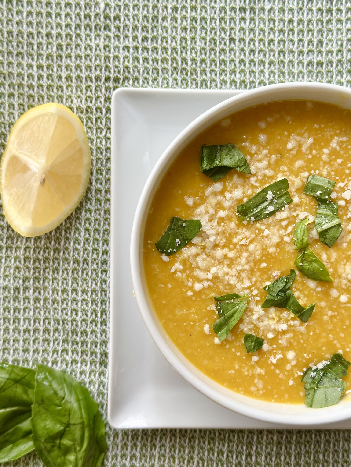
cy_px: 234
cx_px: 176
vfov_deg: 39.7
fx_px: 649
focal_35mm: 48
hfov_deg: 30.3
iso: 160
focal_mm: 6.86
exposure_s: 1/120
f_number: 1.78
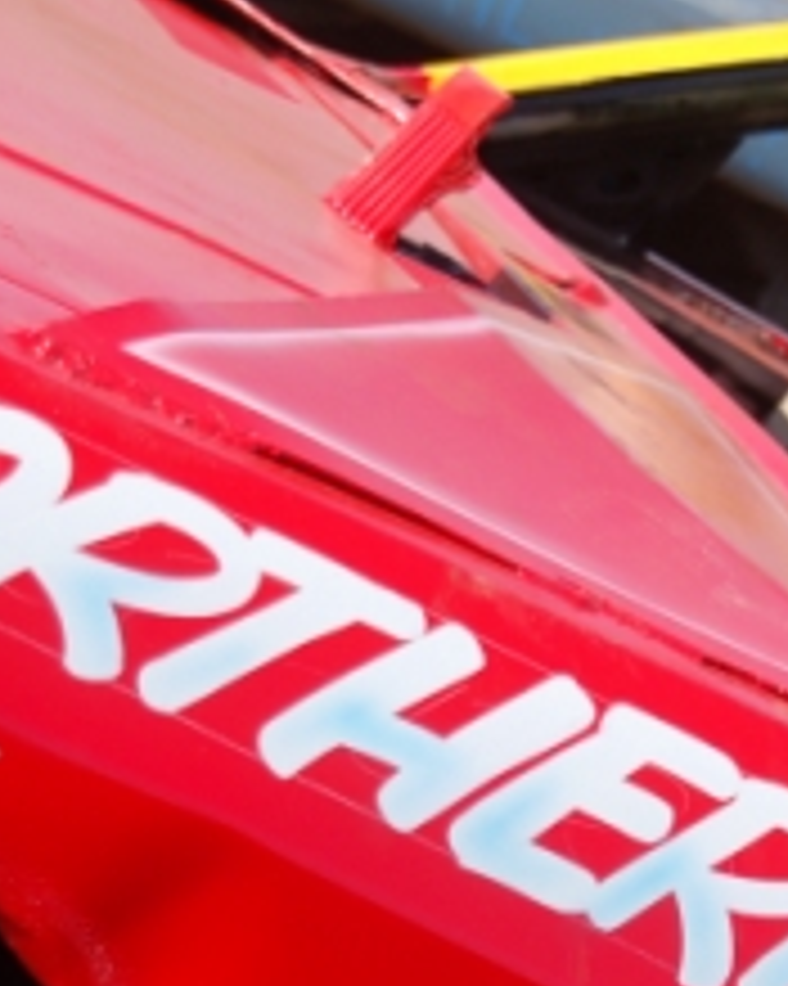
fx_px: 6604
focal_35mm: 226
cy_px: 954
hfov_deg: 6.8
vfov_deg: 8.5
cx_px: 783
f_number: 5.3
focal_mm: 55
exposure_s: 1/500
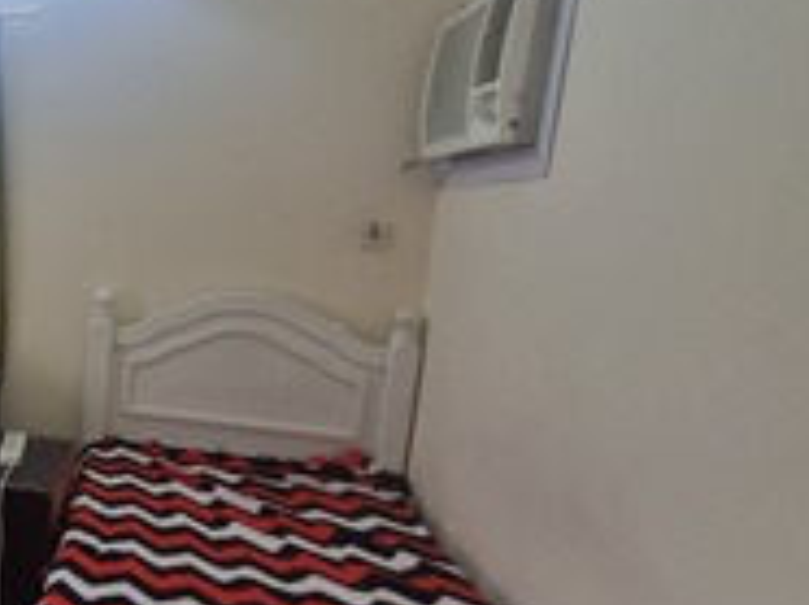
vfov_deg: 44.0
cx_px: -176
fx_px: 747
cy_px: 333
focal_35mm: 32
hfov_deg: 39.6
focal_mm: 1.74
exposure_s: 1/50
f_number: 2.2
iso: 100
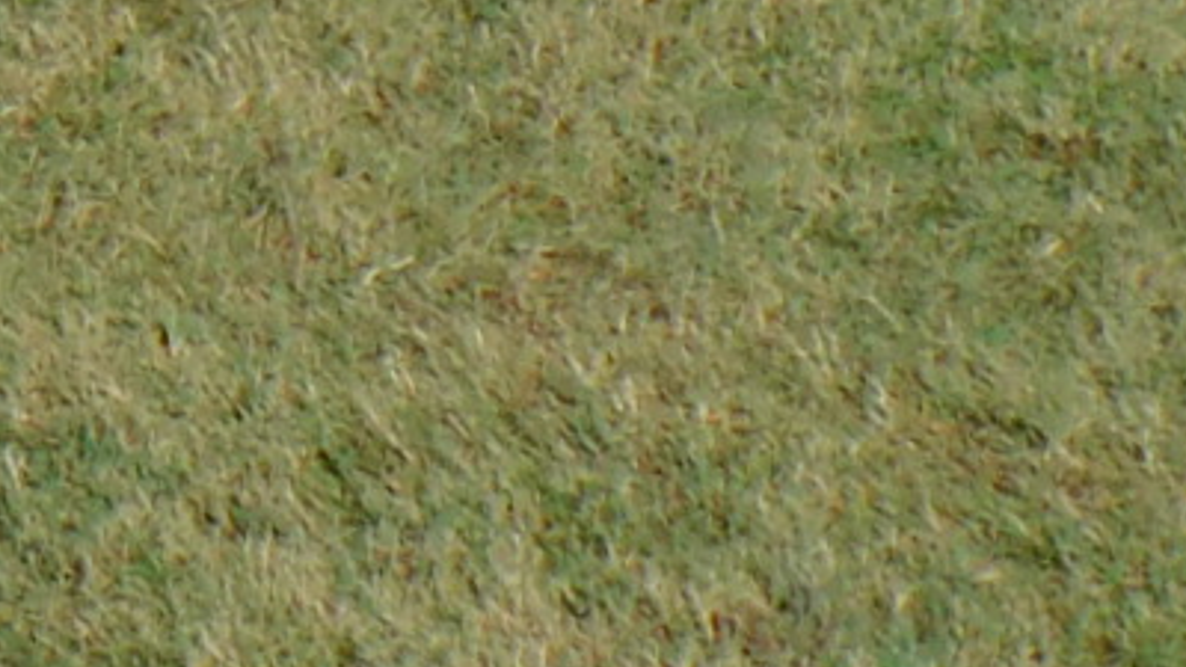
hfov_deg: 9.0
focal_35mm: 204
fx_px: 6415
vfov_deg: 5.4
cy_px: -1728
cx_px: -2090
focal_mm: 5.9
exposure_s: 1/1250
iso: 125
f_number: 5.1
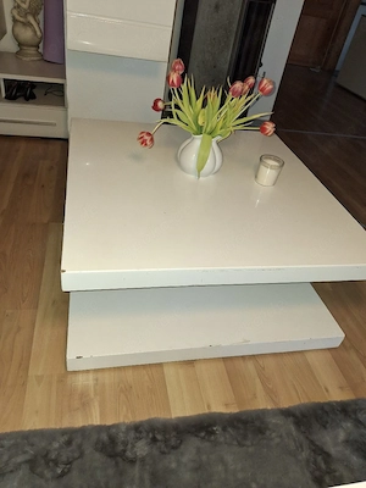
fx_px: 352
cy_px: 244
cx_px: 183
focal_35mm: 25
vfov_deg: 69.4
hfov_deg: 54.9
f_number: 1.8
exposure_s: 1/50
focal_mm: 4.69
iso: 200
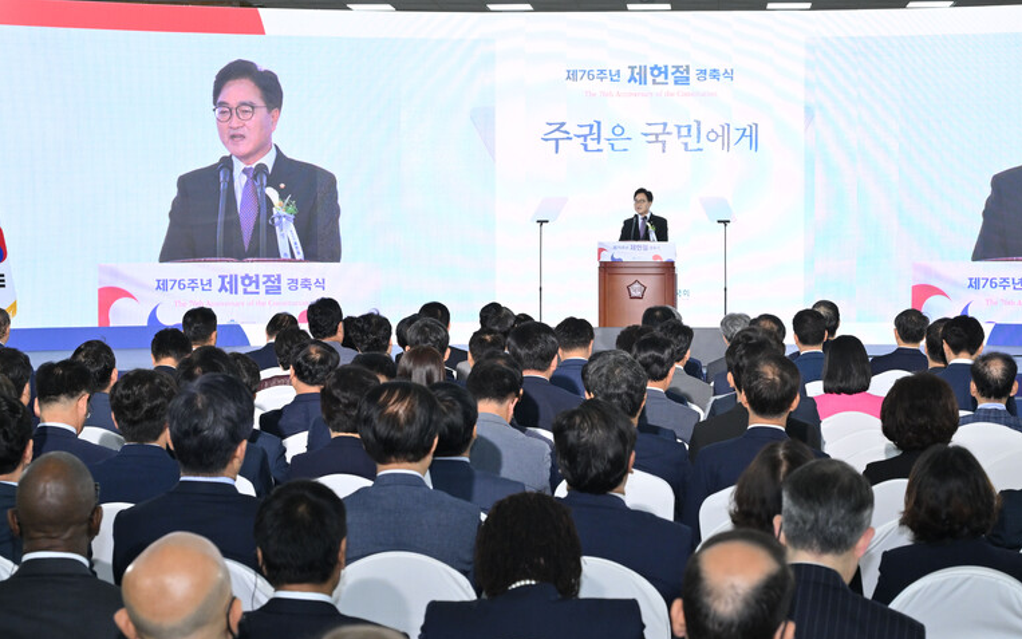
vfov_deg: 19.1
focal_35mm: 68
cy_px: 343
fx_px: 1894
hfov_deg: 30.1
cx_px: 620
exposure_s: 1/125
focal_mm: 53
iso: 1600
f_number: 6.3
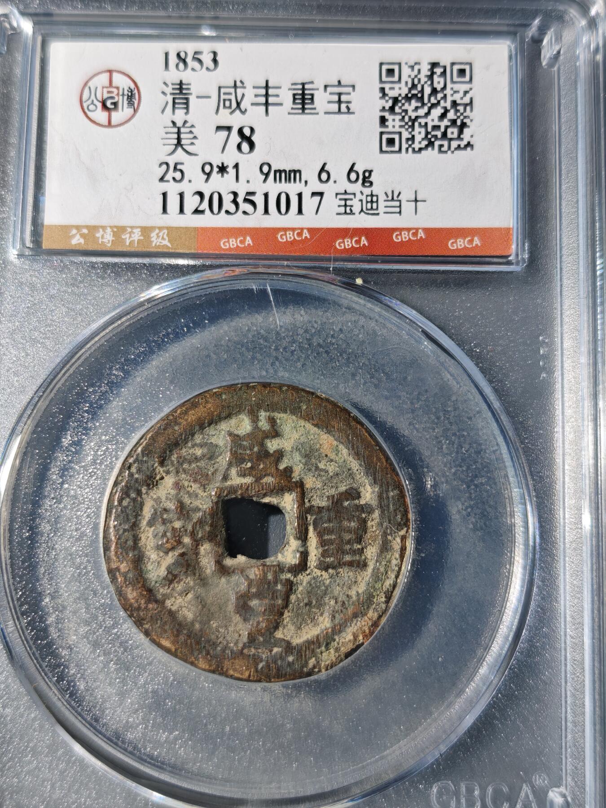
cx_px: 303
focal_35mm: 50
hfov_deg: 29.1
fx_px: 1167
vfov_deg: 38.2
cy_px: 404
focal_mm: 5.85
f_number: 1.63
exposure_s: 1/153
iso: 50
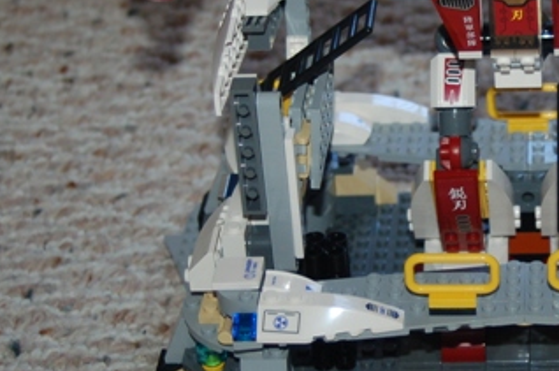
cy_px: 151
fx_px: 1925
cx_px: 531
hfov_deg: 16.3
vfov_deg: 11.0
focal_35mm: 124
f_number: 4
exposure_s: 1/60
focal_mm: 35
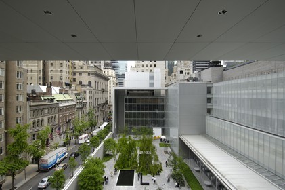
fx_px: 142
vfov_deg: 67.3
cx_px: 142
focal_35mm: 18
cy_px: 95
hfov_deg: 90.0
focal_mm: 12
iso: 100
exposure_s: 1/80
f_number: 9
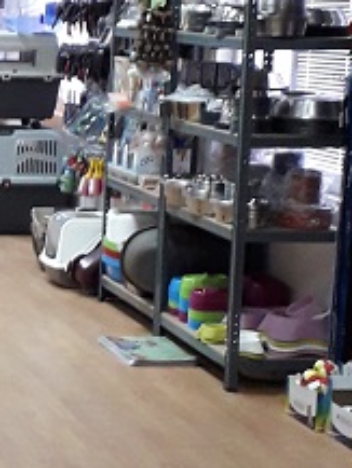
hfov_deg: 11.9
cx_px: -347
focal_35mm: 112
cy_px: 205
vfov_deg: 17.6
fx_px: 1517
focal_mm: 3.6
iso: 200
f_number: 1.9
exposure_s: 1/25
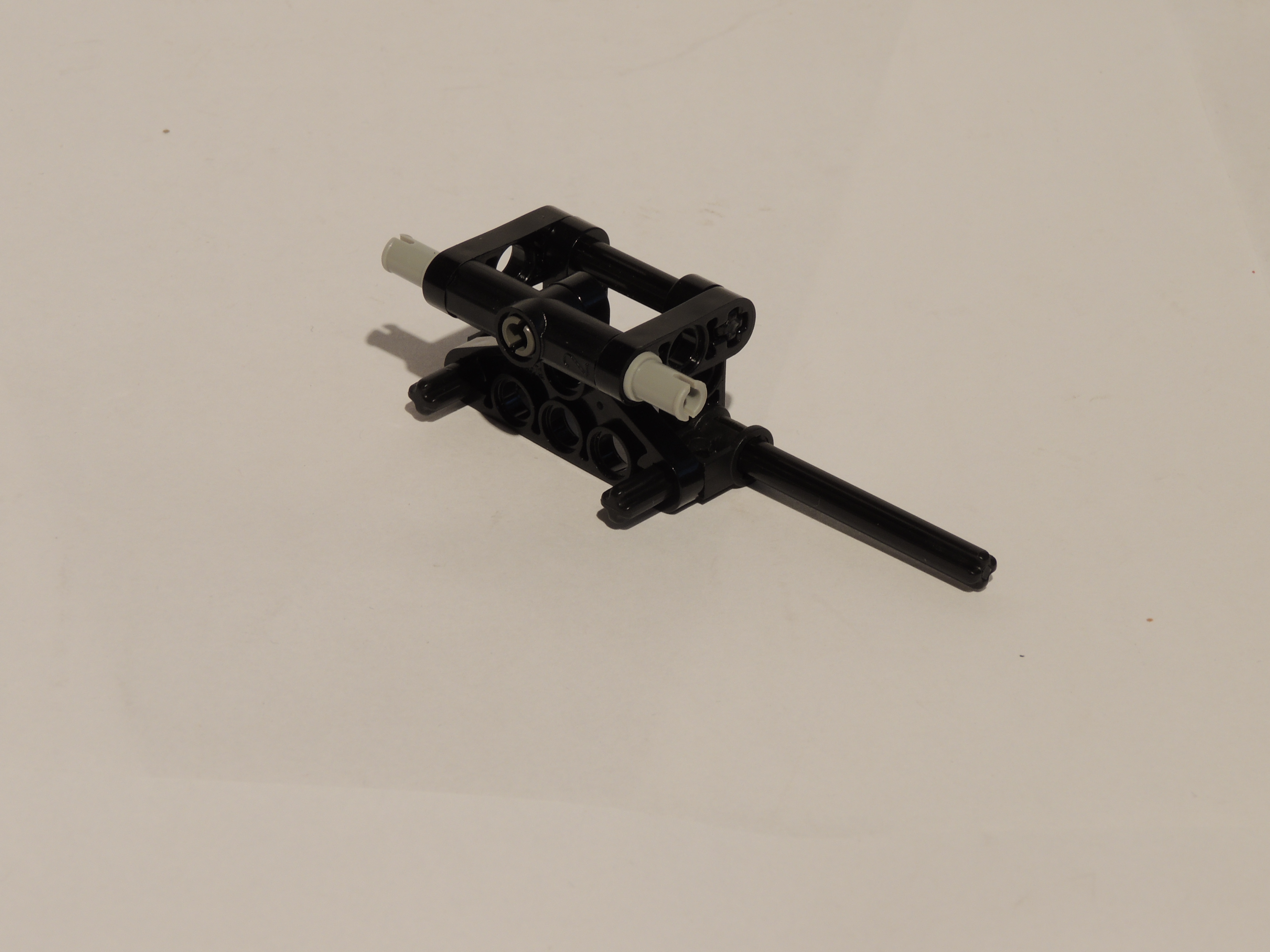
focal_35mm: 135
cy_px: 476
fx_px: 4953
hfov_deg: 14.6
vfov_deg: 11.0
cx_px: 635
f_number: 6.8
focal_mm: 24
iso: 100
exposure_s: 1/2.5
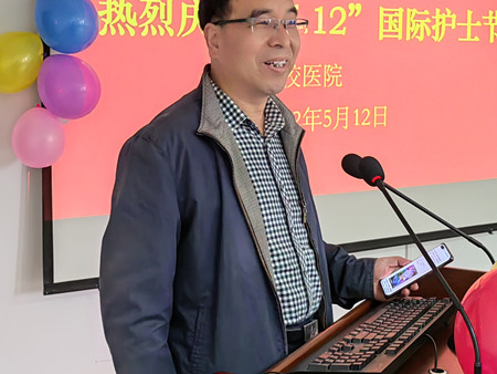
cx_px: 253
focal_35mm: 60
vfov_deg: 24.4
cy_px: 135
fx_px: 862
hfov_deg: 32.2
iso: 640
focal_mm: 5.52
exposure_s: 1/100
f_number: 1.9
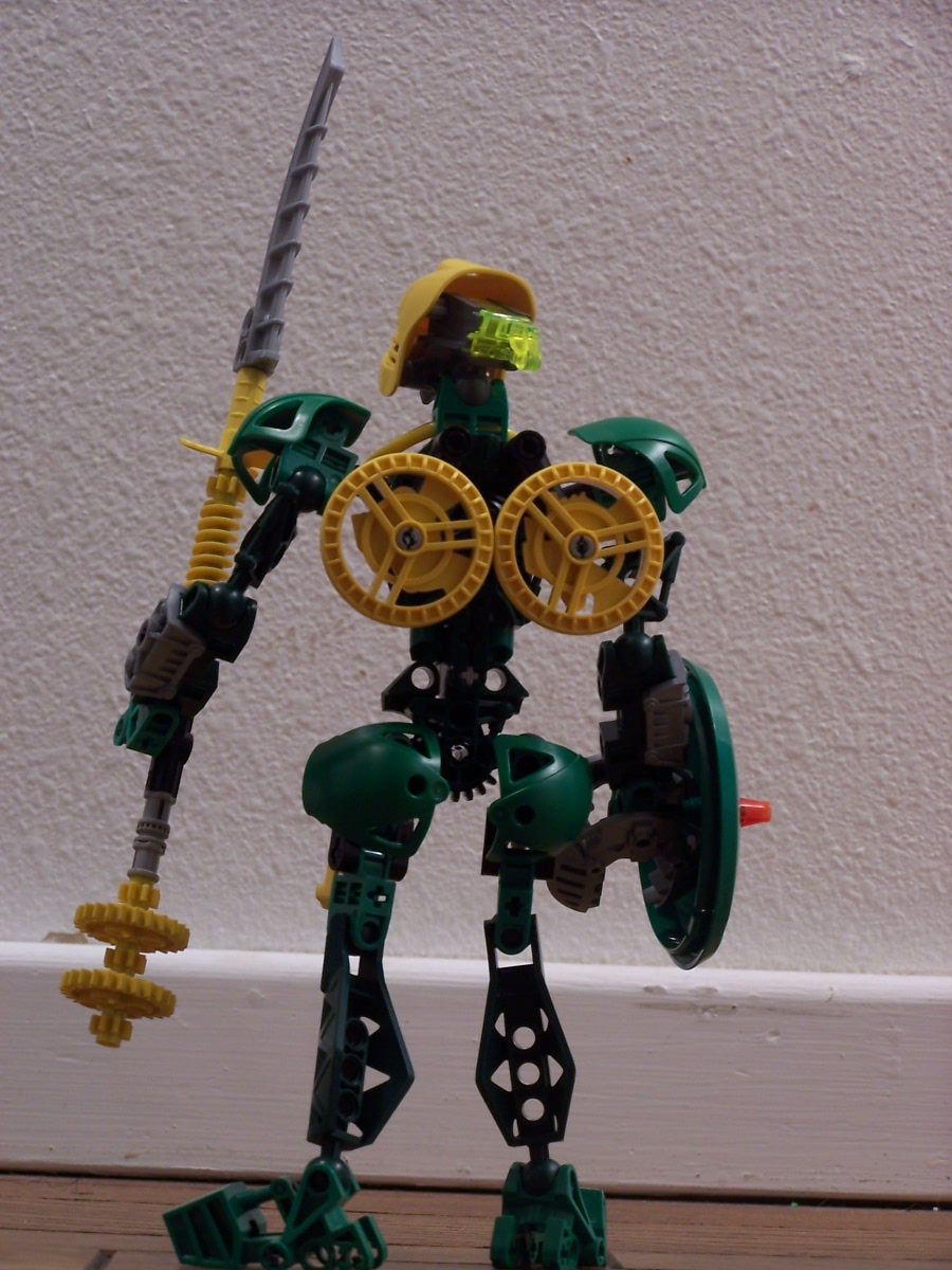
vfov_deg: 16.8
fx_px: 4290
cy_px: 635
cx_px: 476
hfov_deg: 12.7
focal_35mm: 117
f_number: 3.2
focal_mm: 19.4
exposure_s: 1/2
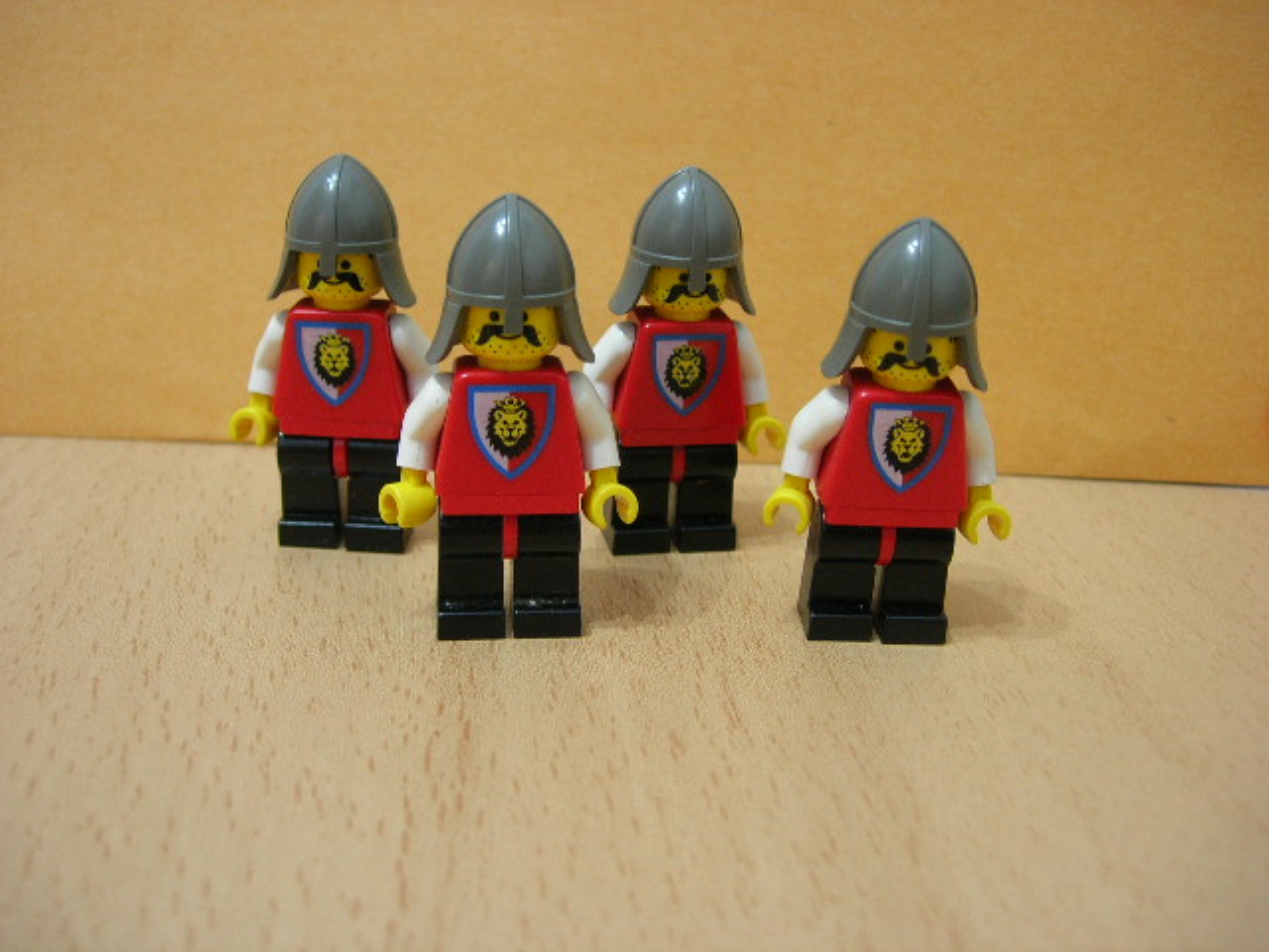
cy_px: 476
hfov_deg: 49.0
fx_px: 1393
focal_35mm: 38
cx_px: 634
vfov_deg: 37.7
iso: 97
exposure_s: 1/3.7
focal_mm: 7.8
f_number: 2.8
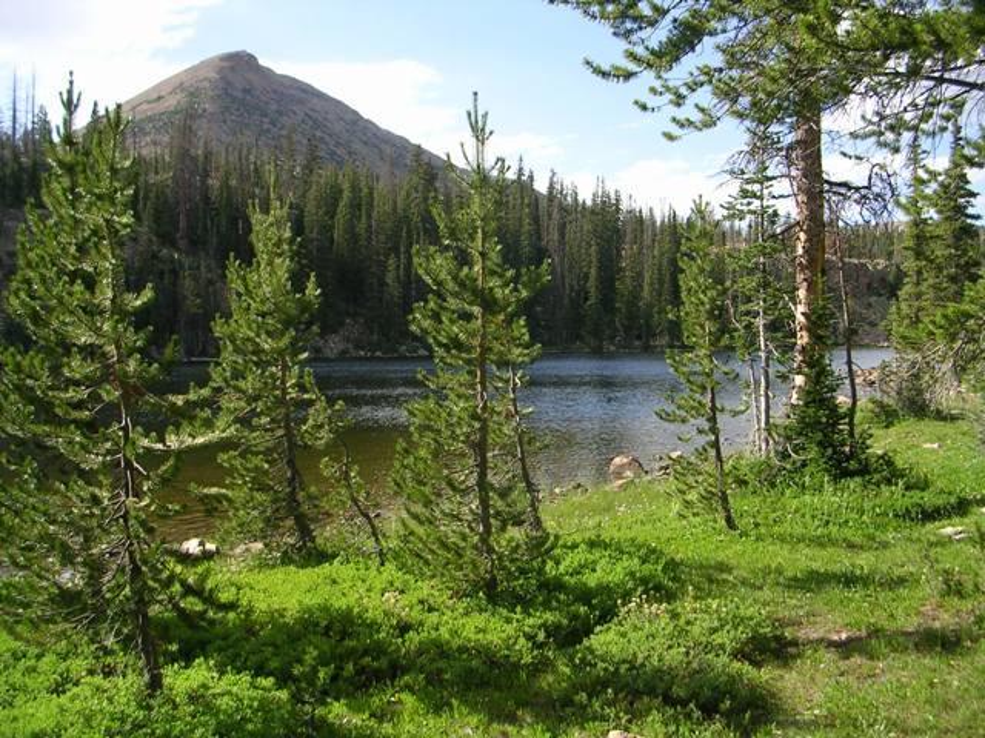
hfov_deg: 49.0
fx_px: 1081
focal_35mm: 38
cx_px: 492
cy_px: 369
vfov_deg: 37.7
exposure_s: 1/497
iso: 50
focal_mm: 5.8
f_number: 2.8
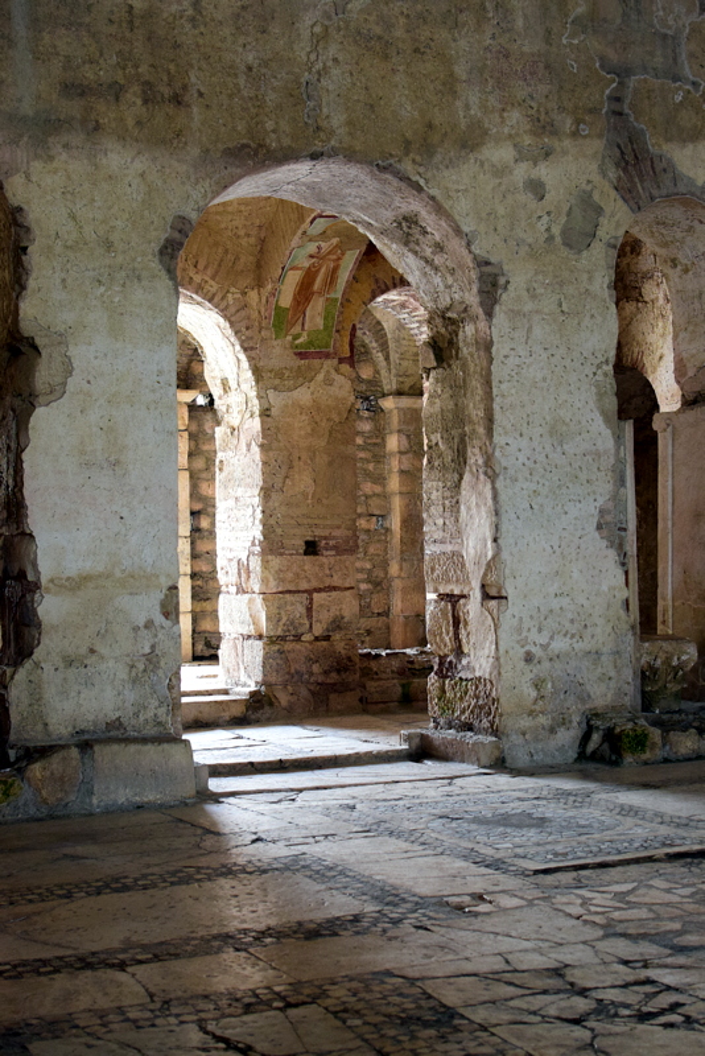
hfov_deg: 25.8
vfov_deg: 37.8
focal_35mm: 52
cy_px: 528
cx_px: 352
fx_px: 1541
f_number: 4.5
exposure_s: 1/60
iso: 1600
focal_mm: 35
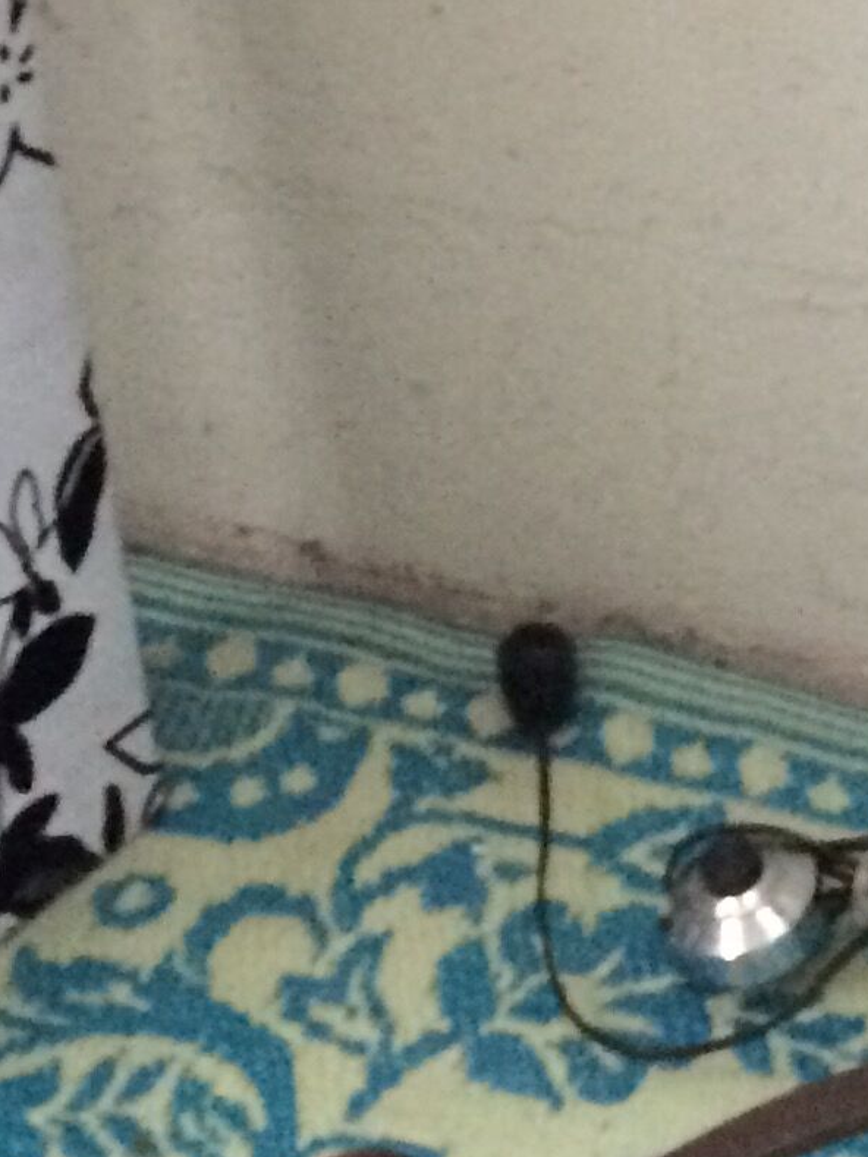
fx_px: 4011
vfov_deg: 15.3
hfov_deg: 12.2
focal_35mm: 120
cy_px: -519
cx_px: 805
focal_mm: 4.15
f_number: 2.2
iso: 320
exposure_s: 1/25
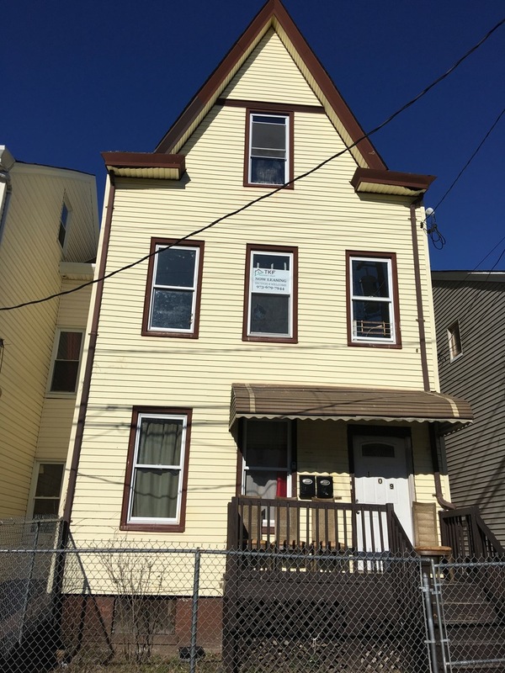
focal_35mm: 29
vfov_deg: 61.7
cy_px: 336
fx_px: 564
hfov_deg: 48.2
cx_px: 252
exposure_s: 1/4525
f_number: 2.2
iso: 25
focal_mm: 4.15
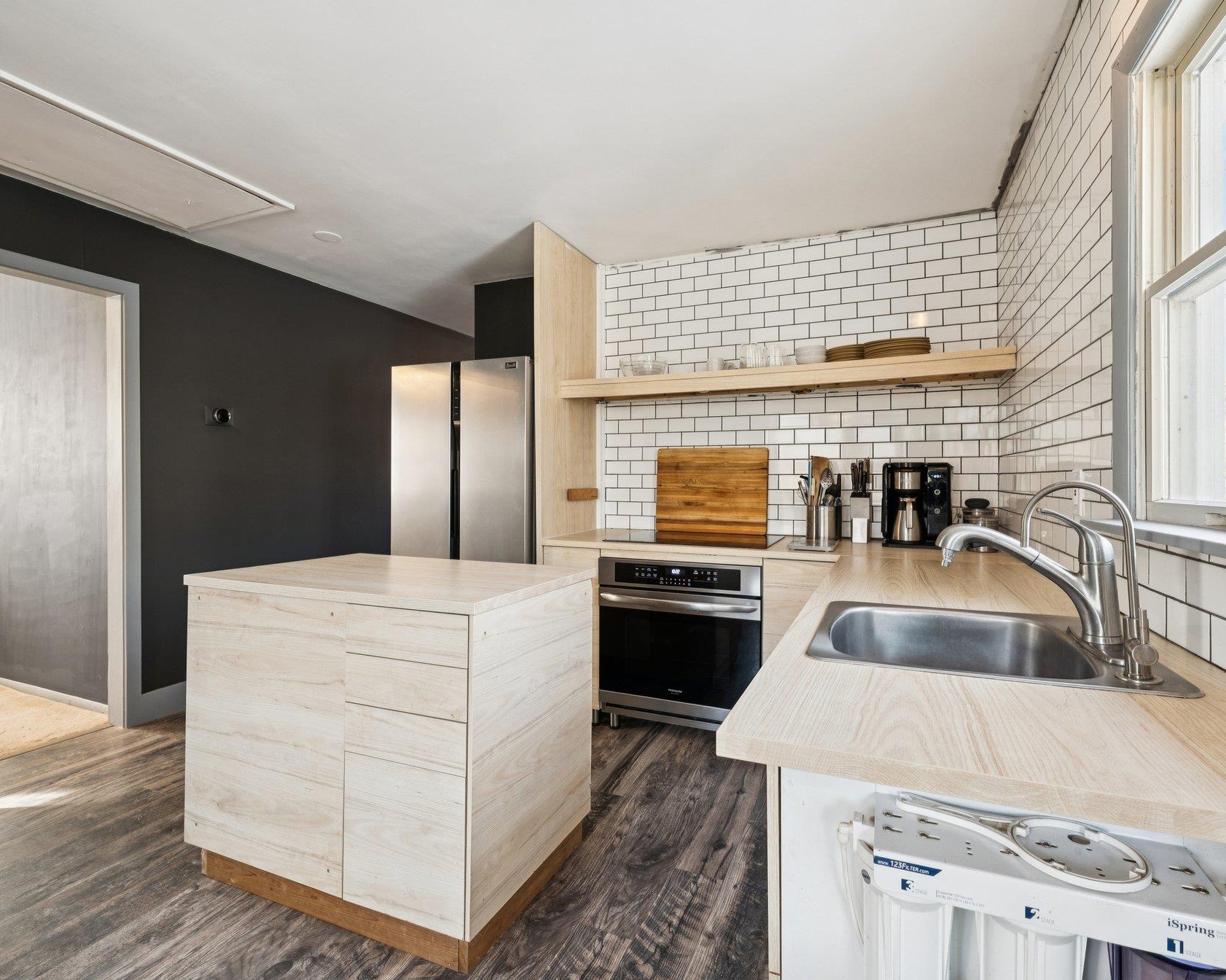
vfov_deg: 80.4
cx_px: 638
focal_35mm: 16
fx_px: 580
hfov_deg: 93.1
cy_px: 486
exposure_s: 1/15
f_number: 7.1
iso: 400
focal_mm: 14
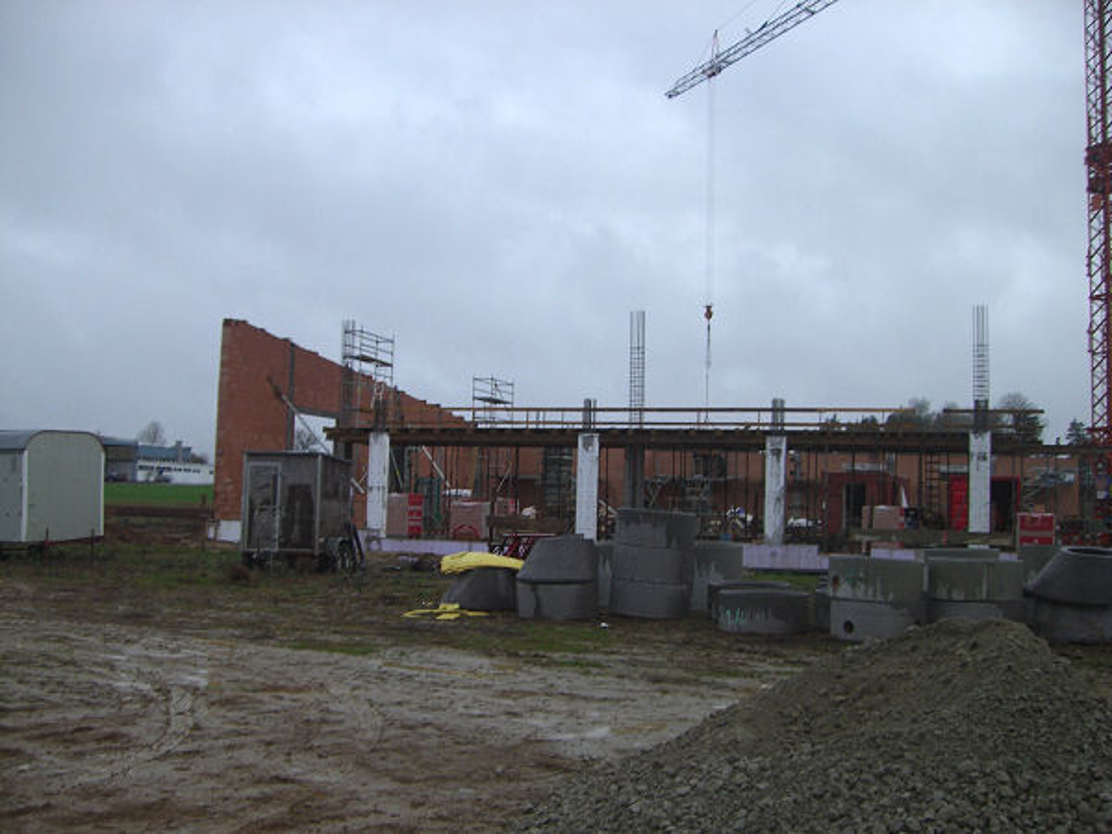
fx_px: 1221
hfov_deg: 49.0
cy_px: 417
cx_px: 556
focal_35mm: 38
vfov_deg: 37.7
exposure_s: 1/80
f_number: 2.7
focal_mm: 6.2
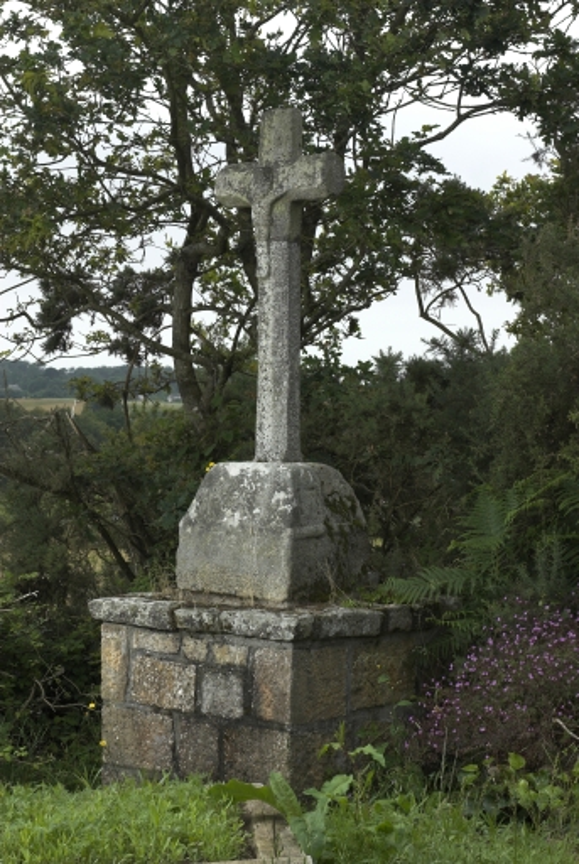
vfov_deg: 24.2
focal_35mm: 84
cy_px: 432
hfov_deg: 16.3
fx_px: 2020
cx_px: 290
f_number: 11
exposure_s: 1/160
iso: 200
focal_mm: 56
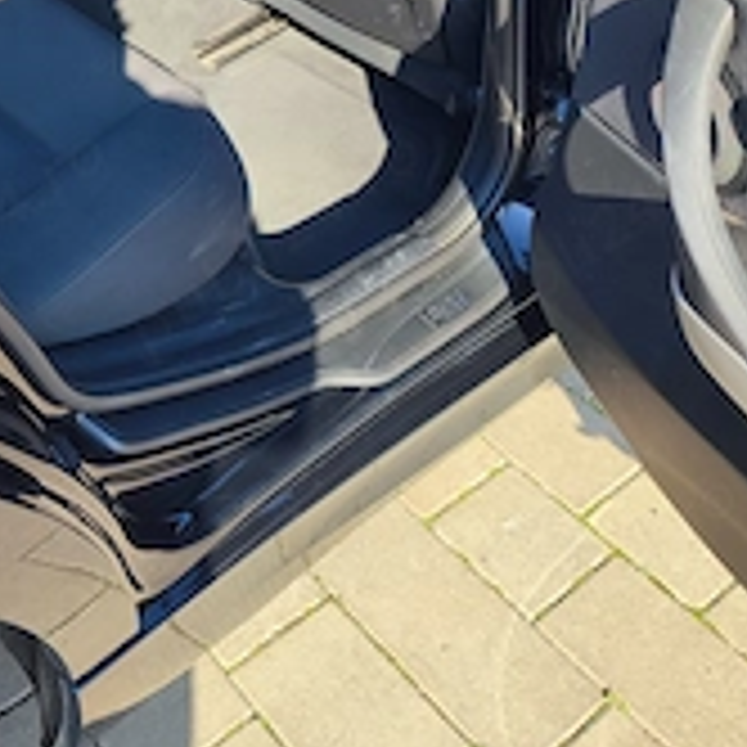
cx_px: 117
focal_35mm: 51
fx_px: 1245
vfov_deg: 30.6
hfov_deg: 32.2
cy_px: -27
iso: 50
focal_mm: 5.89
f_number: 1.89
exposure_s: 1/231
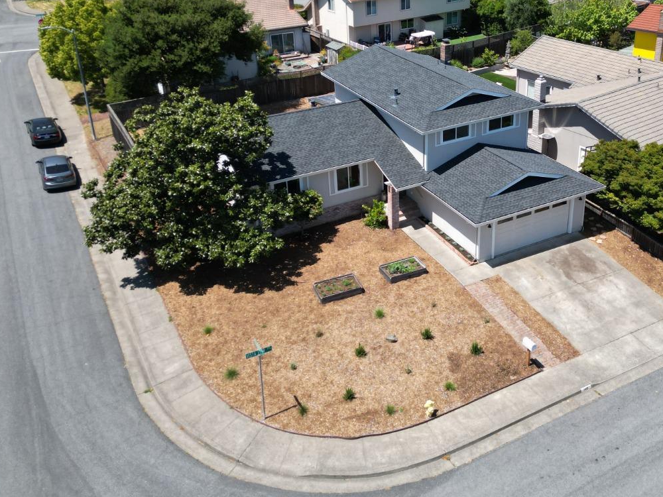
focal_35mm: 36
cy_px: 149
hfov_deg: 50.8
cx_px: 414
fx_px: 690
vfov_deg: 39.0
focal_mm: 6.72
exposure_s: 1/2000
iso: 110
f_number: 1.7
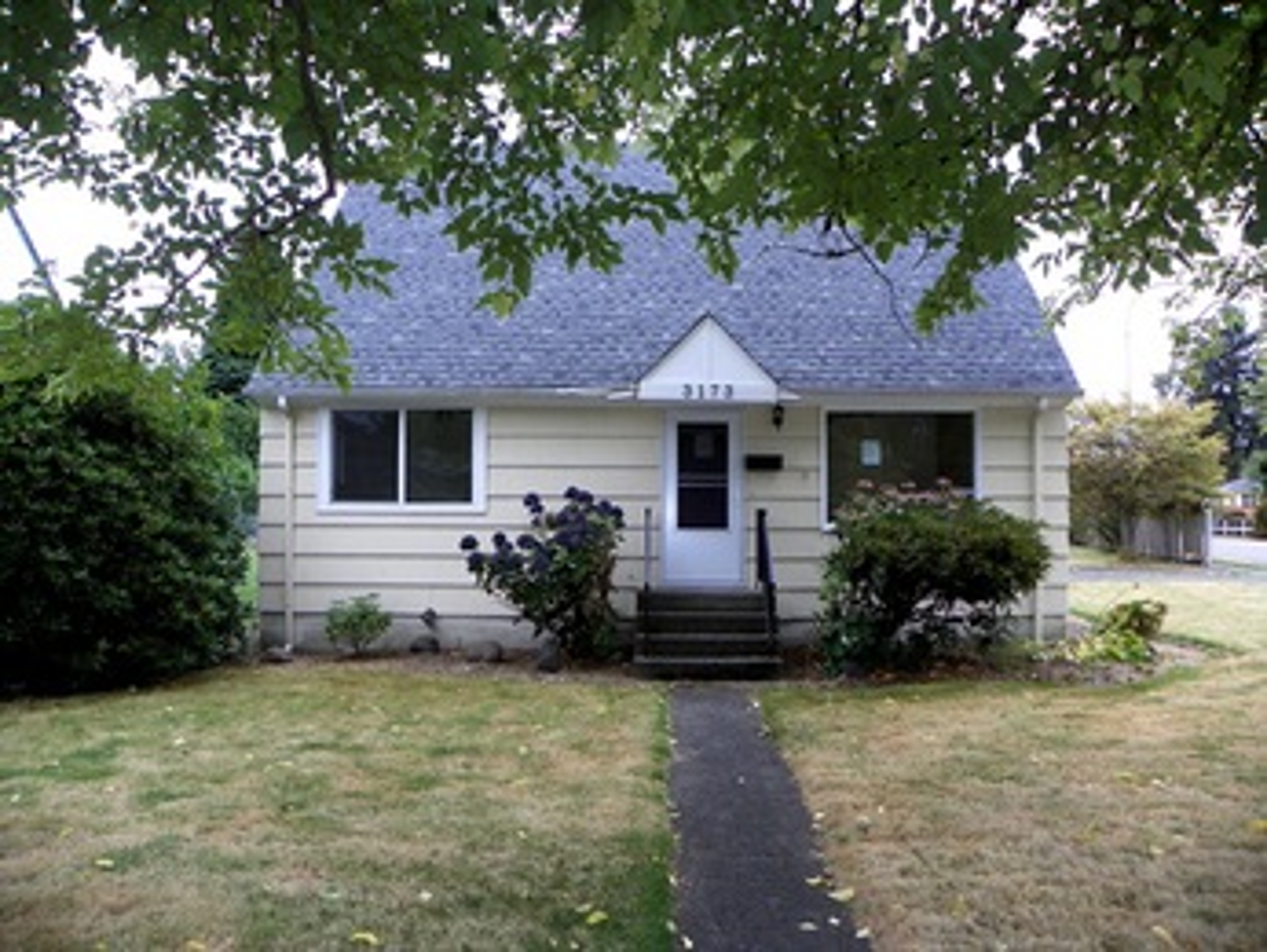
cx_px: 634
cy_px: 476
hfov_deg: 67.3
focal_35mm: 26
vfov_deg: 53.1
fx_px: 952
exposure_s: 1/40
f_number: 2.8
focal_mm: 4.6
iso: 64
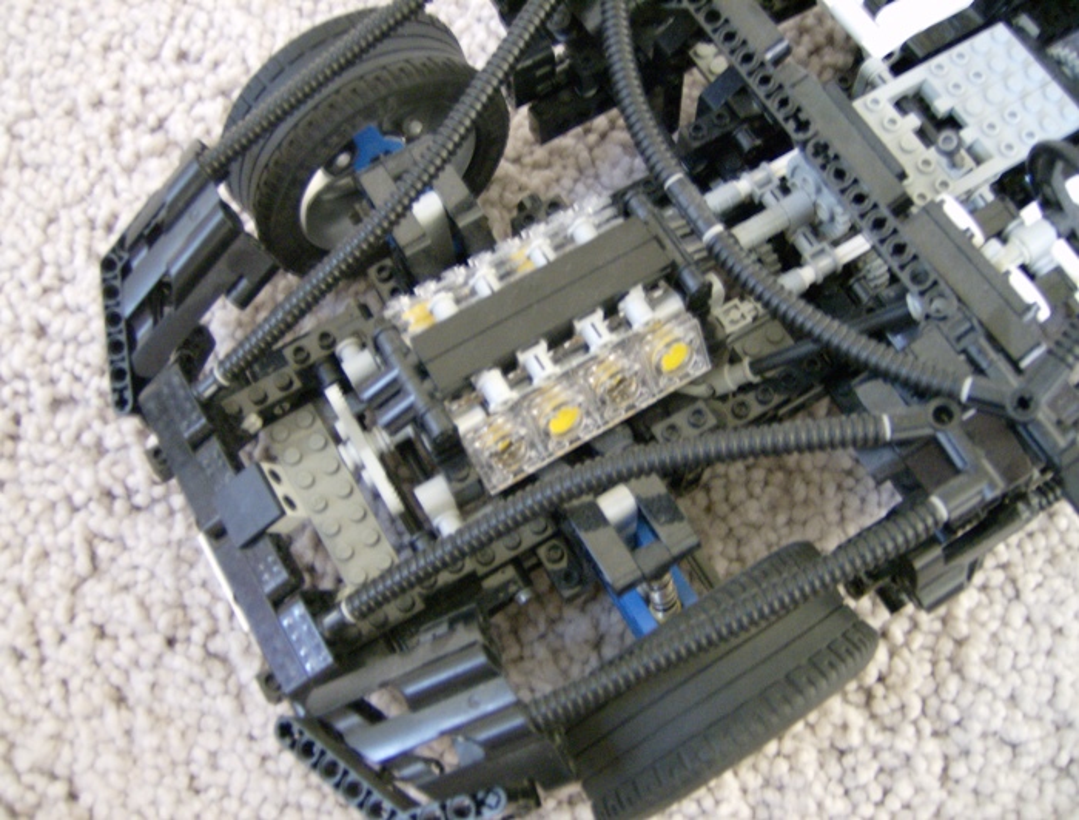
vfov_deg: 40.0
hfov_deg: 51.1
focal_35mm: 36
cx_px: 540
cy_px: 410
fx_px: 1128
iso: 200
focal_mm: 6
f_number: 2.8
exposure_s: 1/4.1
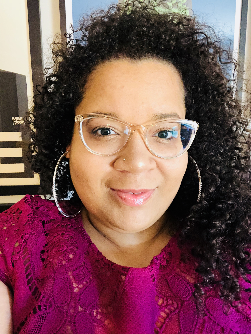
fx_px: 309
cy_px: 167
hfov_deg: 44.2
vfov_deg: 56.8
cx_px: 126
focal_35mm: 32
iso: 250
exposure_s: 1/40
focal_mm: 2.87
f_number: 2.2
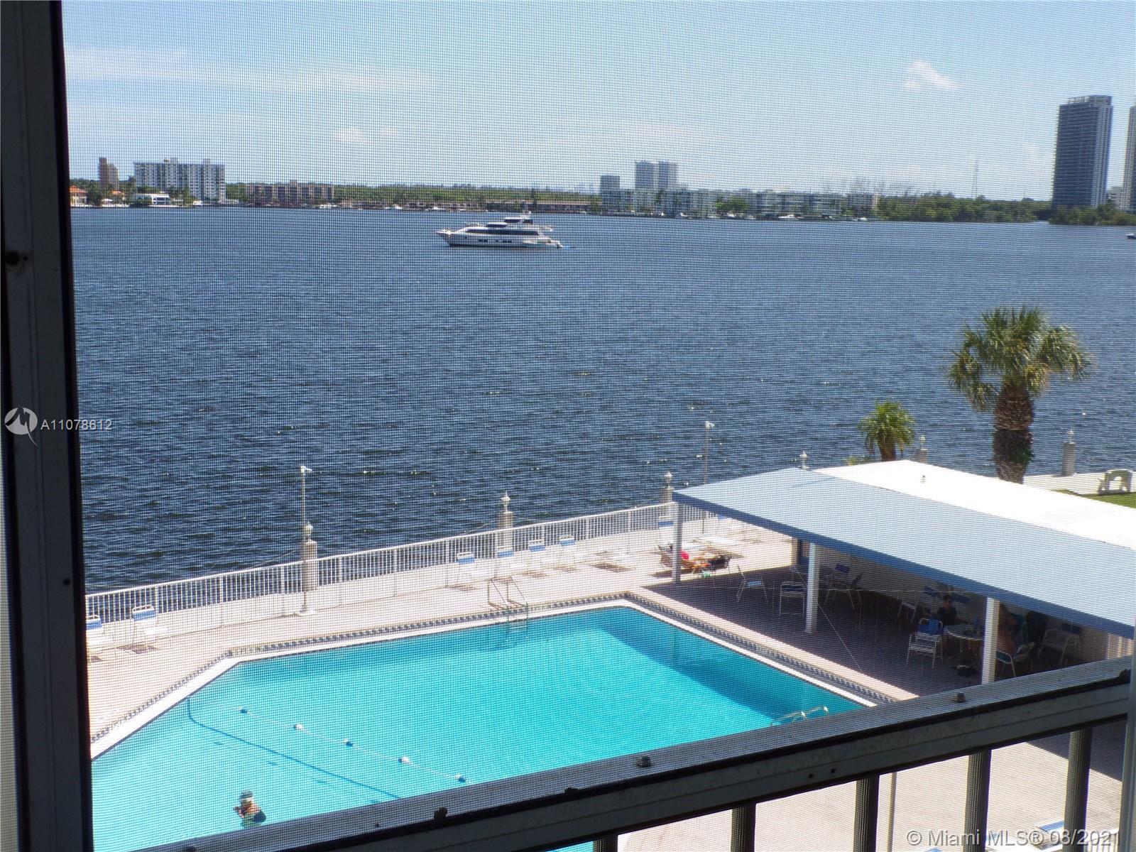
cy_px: 426
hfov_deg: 44.8
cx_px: 568
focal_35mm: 42
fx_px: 1378
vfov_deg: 34.3
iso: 80
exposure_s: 1/350
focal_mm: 7.6
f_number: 4.9
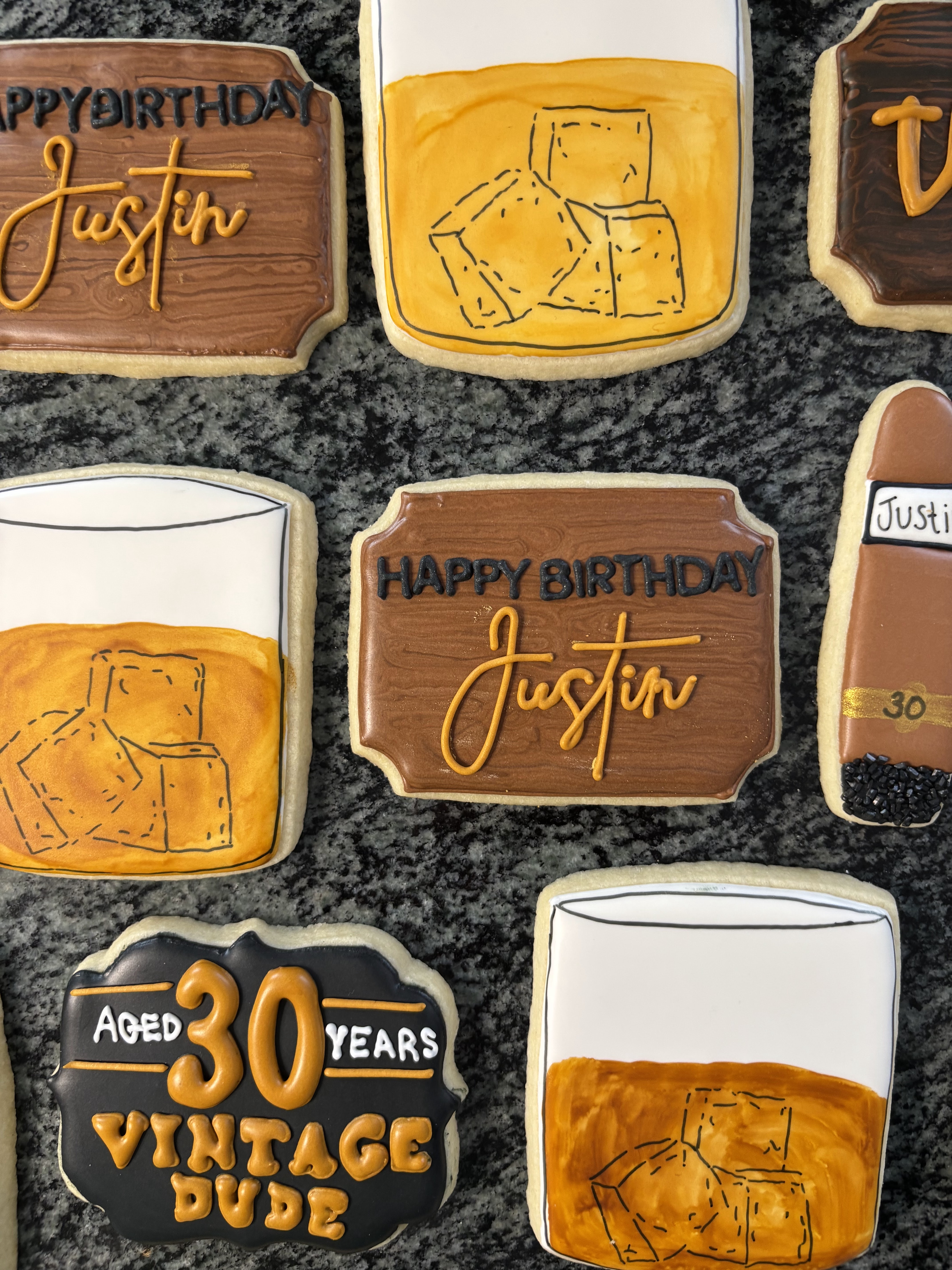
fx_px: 953
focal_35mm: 26
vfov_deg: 67.3
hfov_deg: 53.1
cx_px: 476
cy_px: 635
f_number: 1.6
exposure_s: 1/60
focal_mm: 5.96
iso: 160
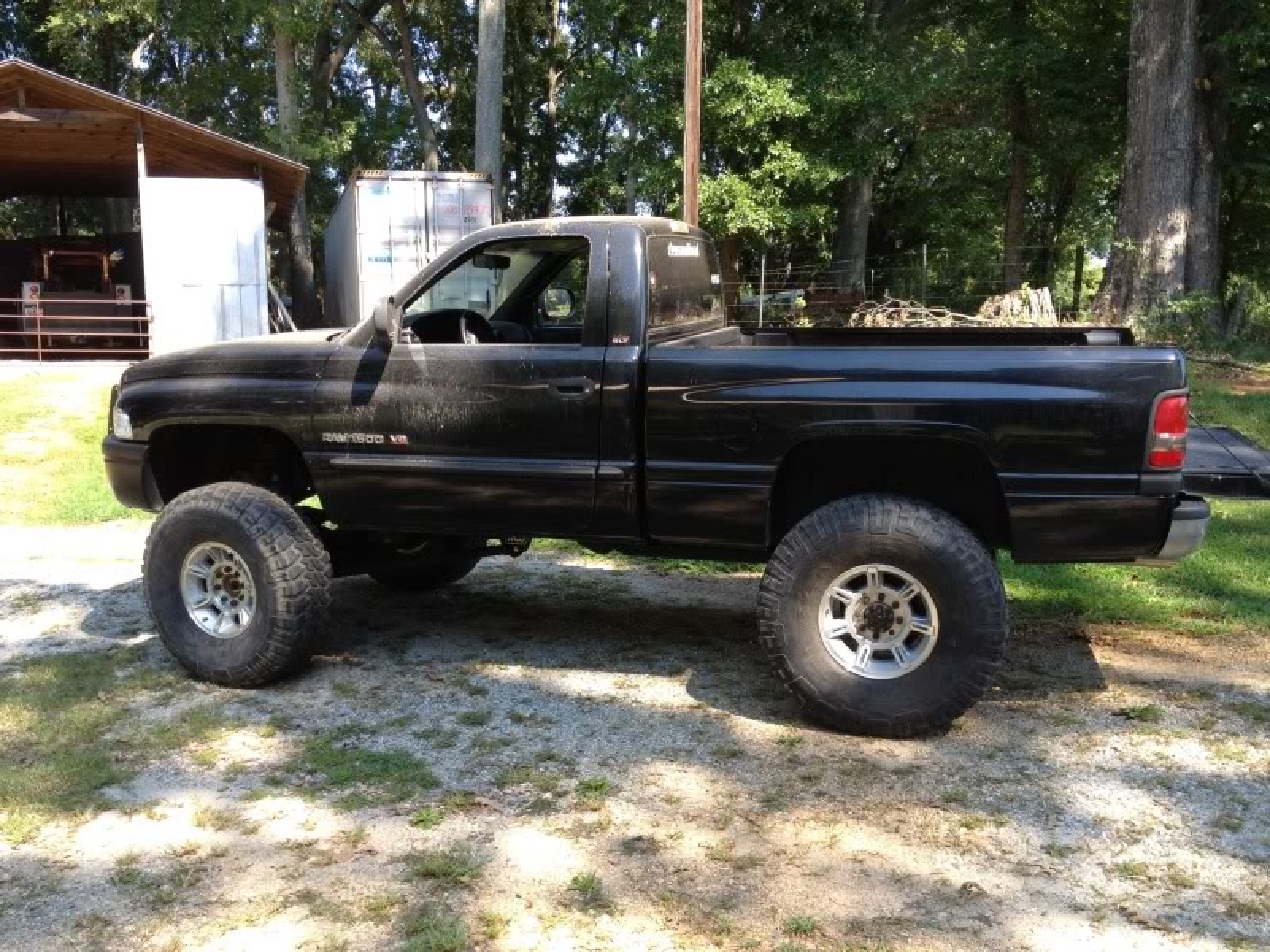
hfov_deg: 52.6
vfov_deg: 40.7
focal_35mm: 35
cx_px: 635
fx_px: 1284
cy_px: 476
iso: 64
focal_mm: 4.3
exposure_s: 1/258
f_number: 2.4
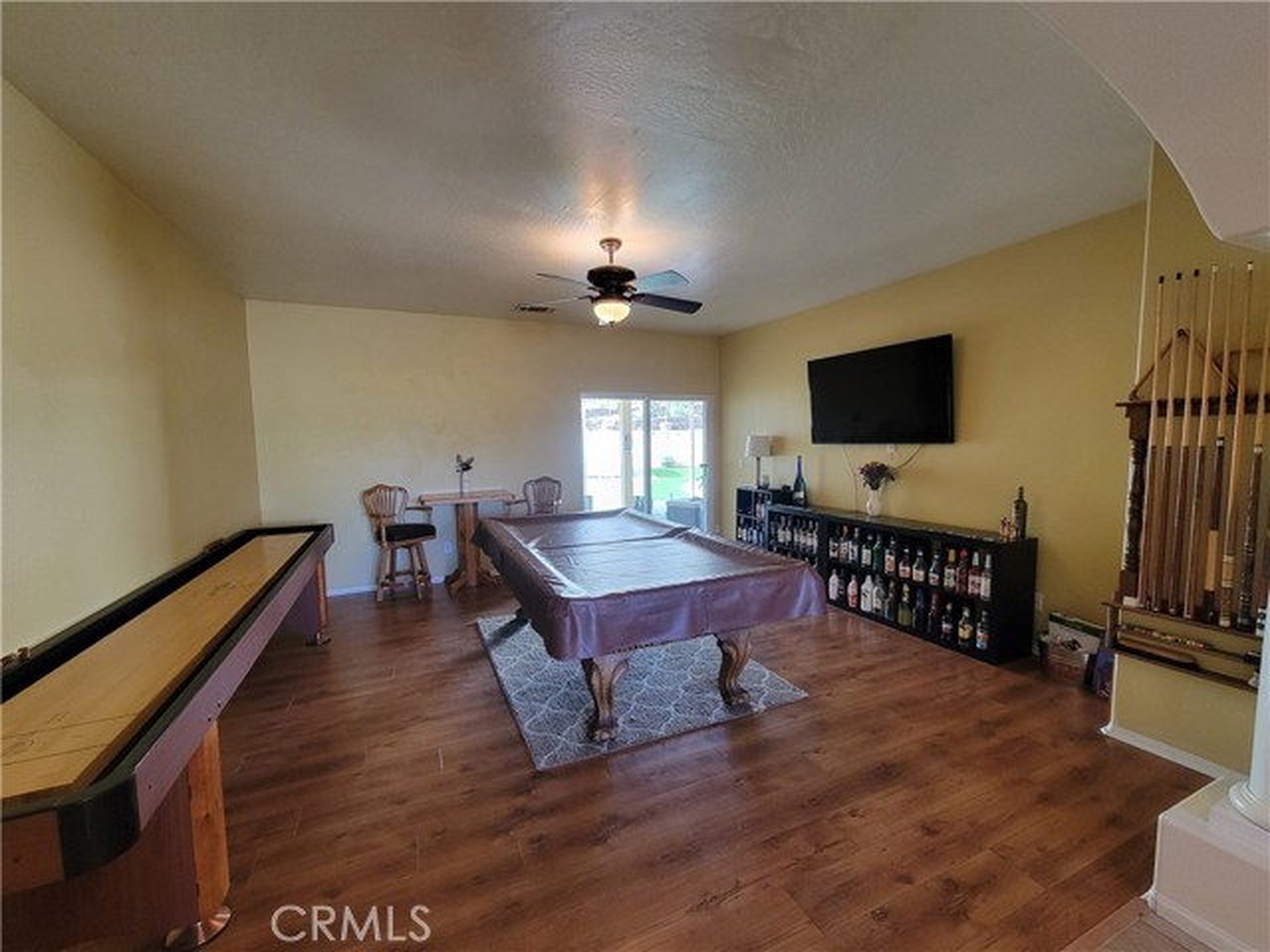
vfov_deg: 89.9
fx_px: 477
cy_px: 476
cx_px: 635
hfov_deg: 106.2
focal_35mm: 13
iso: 400
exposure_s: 1/60
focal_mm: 2.2
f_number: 2.2
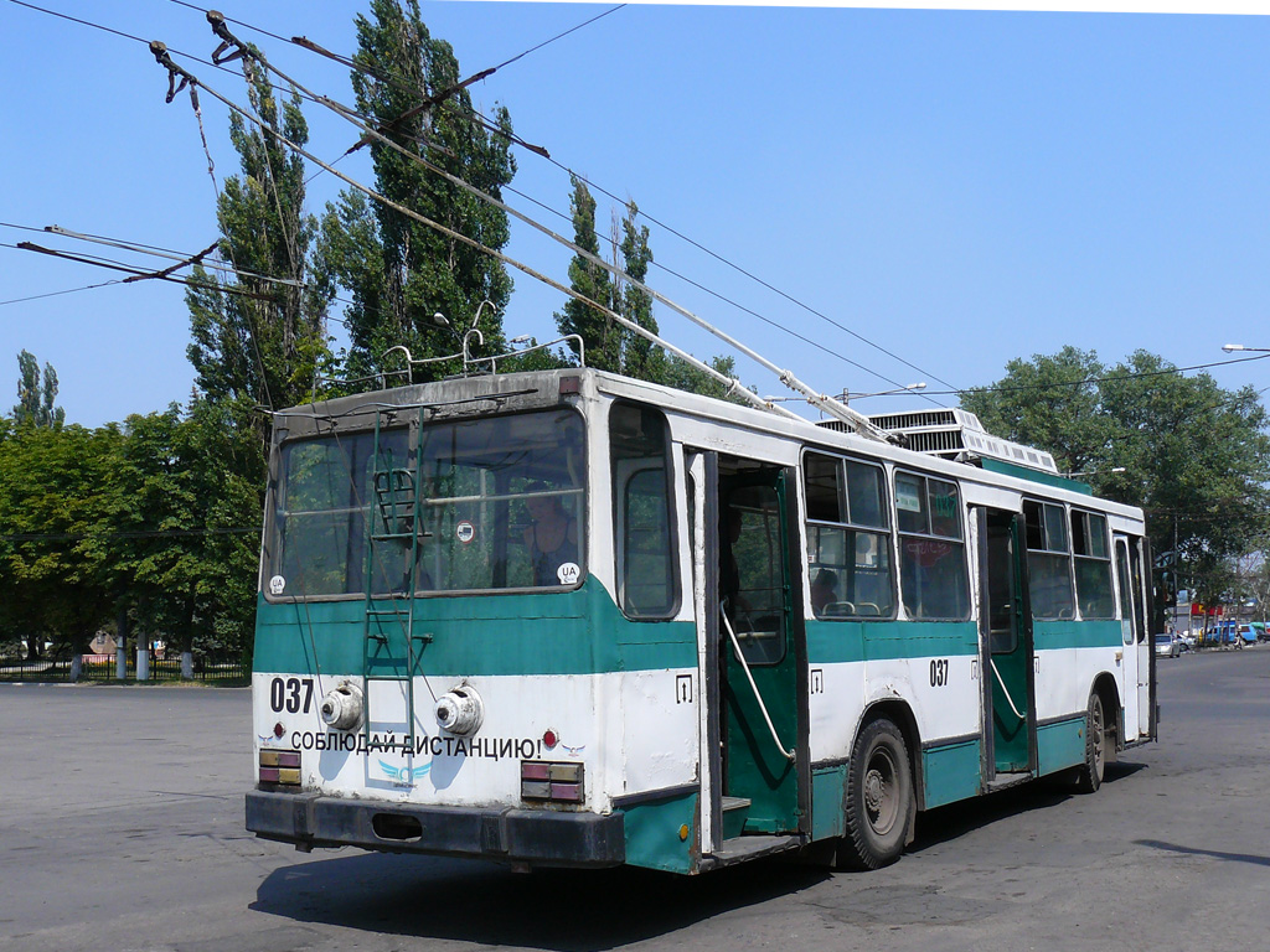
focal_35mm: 36
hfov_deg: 51.4
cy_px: 476
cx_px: 635
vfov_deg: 39.7
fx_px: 1321
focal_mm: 6
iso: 100
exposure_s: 1/400
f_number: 5.6
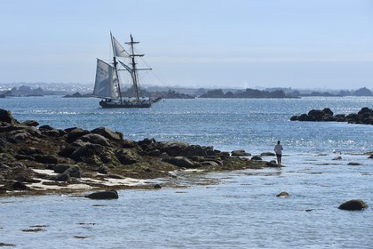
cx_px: 186
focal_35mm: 200
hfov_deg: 10.3
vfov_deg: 6.9
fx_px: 2072
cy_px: 124
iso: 200
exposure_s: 1/400
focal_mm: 200
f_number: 13
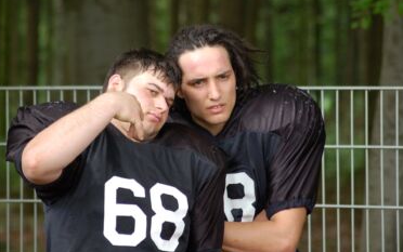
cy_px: 107
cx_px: 176
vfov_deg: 5.2
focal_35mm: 251
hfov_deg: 8.4
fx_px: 2754
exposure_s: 1/500
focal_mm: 135
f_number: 4.5
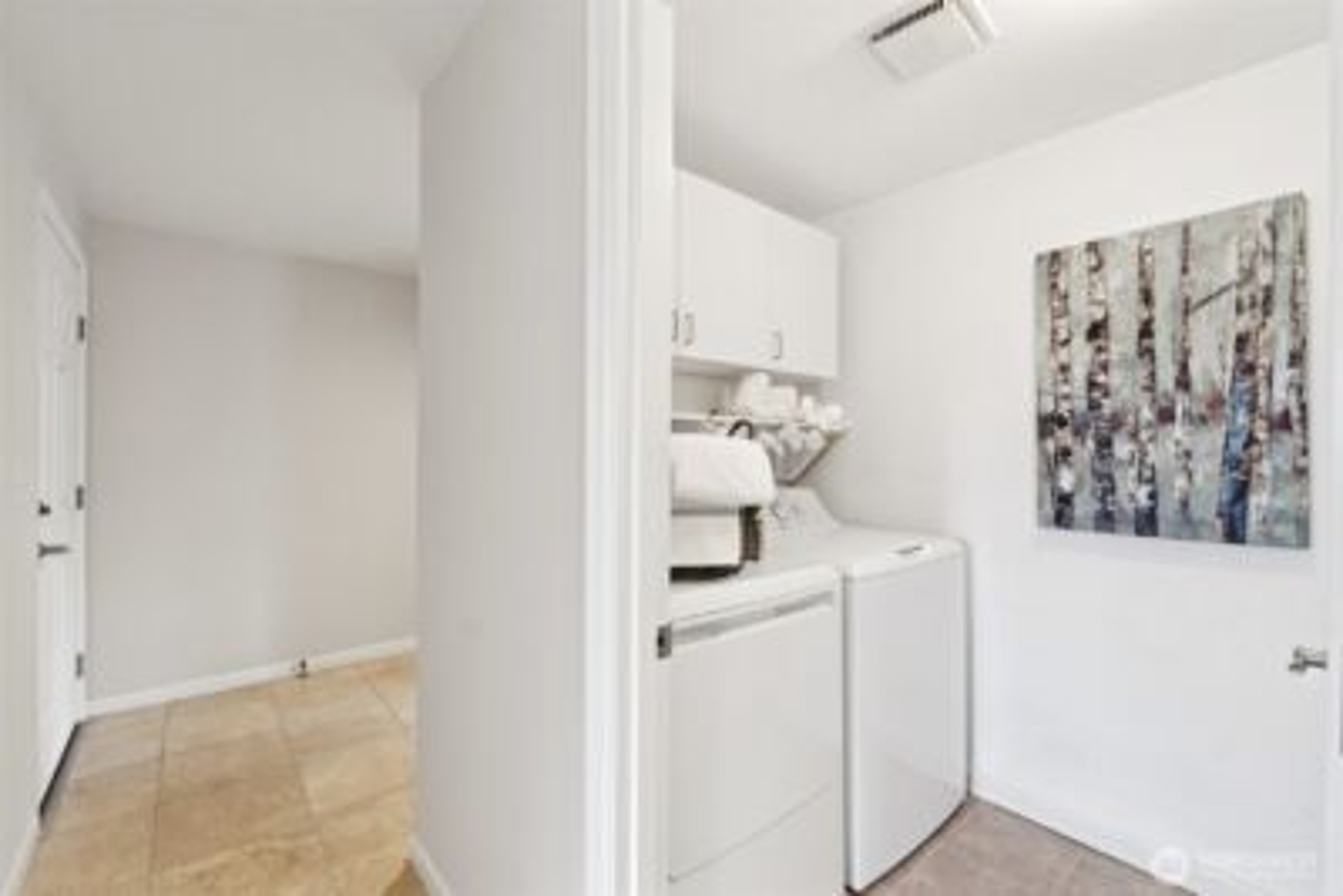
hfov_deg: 100.4
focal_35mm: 15
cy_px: 448
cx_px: 672
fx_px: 560
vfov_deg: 77.4
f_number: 9
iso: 200
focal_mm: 10
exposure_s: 1/2
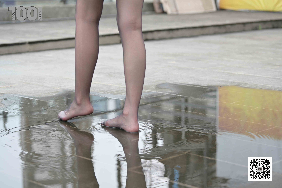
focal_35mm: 85
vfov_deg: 16.1
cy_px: 94
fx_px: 666
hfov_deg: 23.9
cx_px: 141
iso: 200
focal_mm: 85
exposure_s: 1/320
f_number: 4
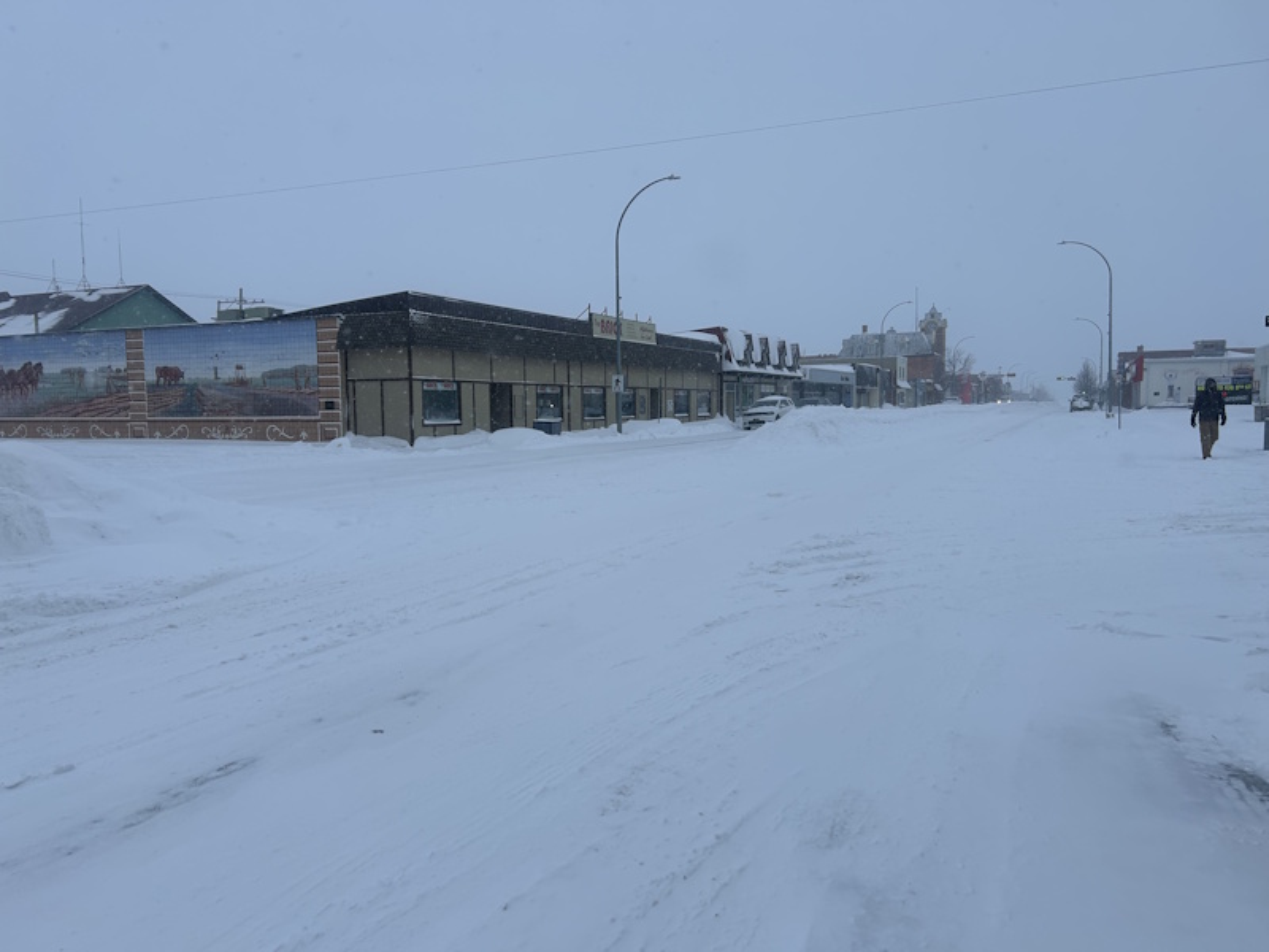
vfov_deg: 53.1
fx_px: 953
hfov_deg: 67.3
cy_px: 476
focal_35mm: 26
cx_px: 634
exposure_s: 1/2915
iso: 50
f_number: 1.5
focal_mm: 5.7
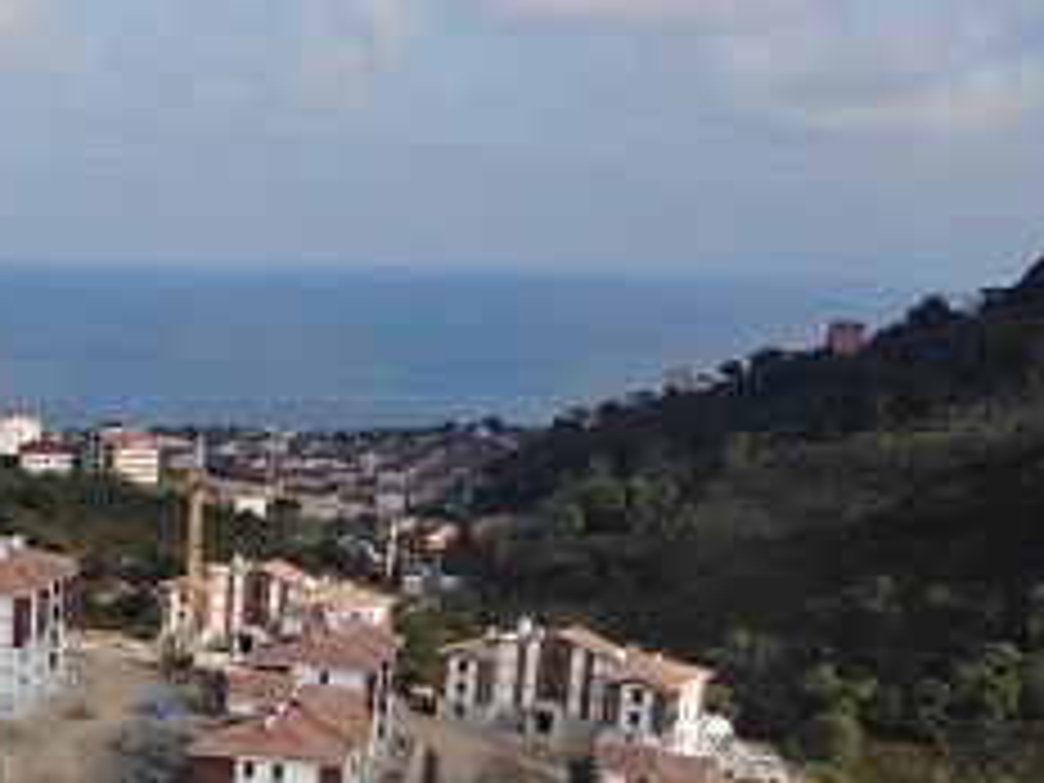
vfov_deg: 23.0
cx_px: -148
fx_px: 1870
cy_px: 722
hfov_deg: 28.0
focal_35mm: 62
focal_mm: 4.5
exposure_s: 1/970
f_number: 2.8
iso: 100
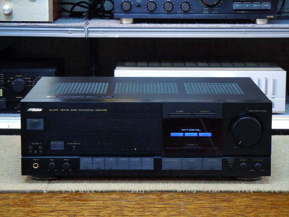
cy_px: 108
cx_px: 144
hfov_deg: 17.0
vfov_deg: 12.8
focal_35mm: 116
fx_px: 968
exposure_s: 1/2.5
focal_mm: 20.9
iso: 100
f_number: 4.6
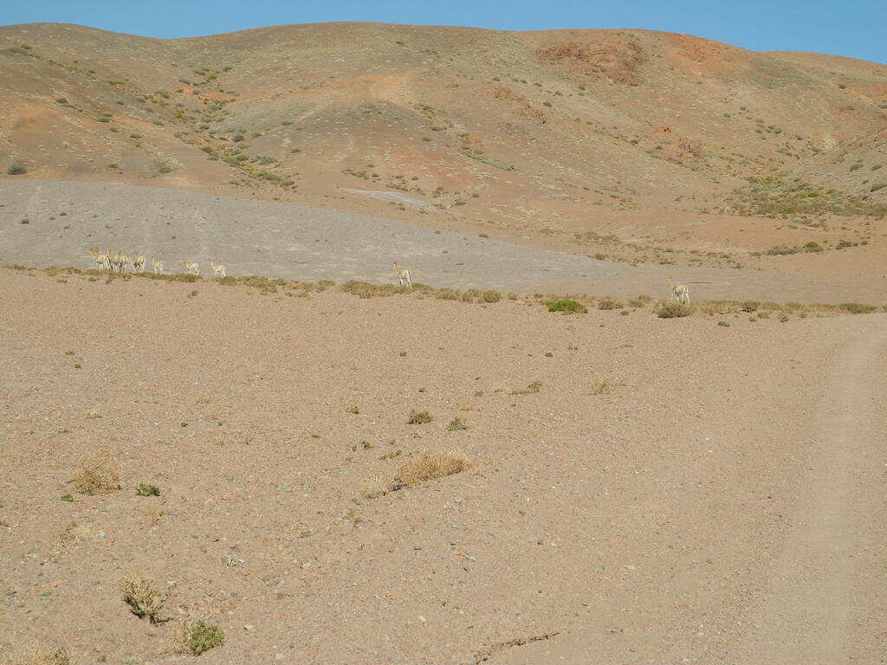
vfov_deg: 15.7
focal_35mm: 94
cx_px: 444
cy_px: 332
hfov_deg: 20.9
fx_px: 2409
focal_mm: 20.1
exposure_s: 1/800
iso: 100
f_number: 4.5
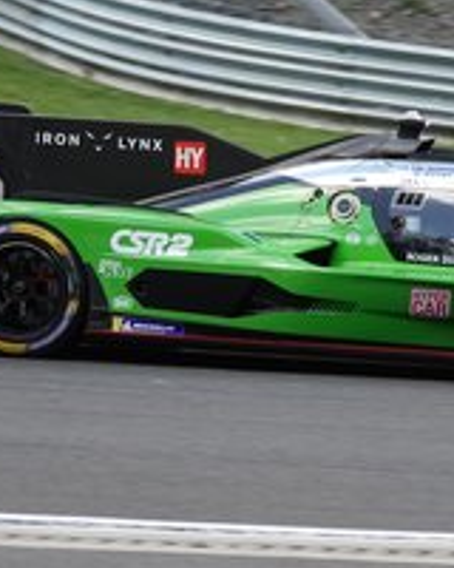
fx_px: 6517
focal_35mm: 388
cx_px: 414
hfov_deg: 4.0
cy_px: 295
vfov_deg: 5.0
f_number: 4
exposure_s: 1/800
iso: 320
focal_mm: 67.46
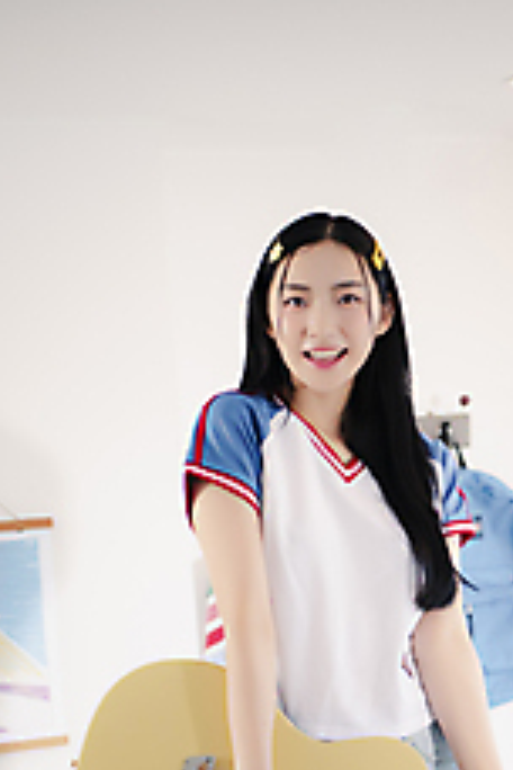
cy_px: 527
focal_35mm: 123
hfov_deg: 11.1
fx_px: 2629
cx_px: 224
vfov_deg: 16.6
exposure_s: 1/100
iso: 400
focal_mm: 70
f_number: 2.8
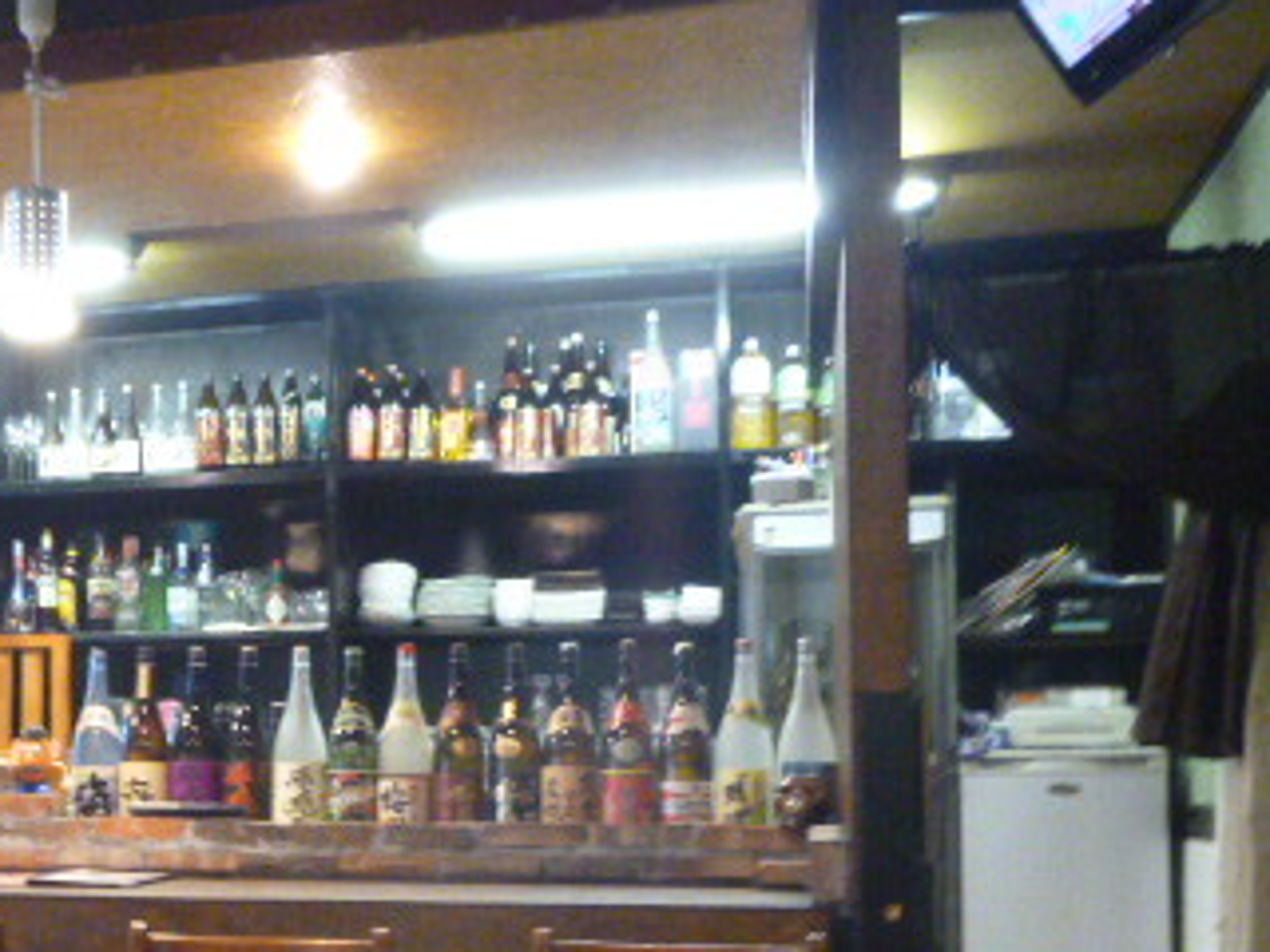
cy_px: 746
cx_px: 194
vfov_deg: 28.6
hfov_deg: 36.4
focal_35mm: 50
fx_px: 1834
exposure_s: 1/10
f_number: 3.9
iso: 800
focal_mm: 4.5
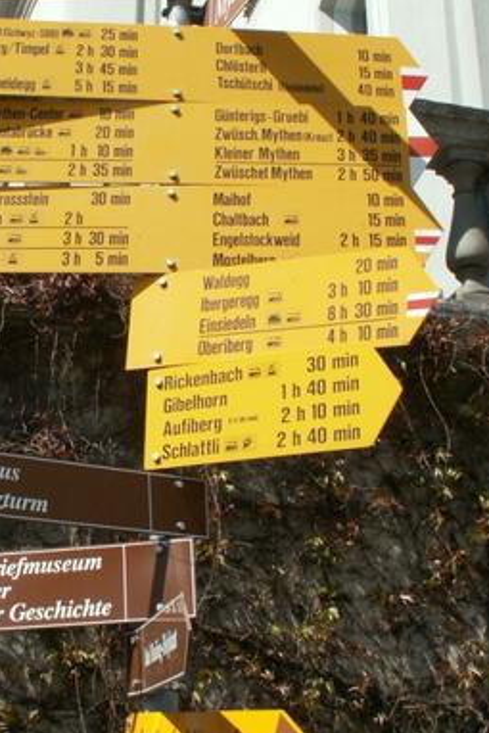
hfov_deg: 22.1
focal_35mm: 61
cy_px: 334
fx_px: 1242
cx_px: 119
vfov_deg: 32.9
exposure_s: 1/200
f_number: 6.3
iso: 50
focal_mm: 5.86
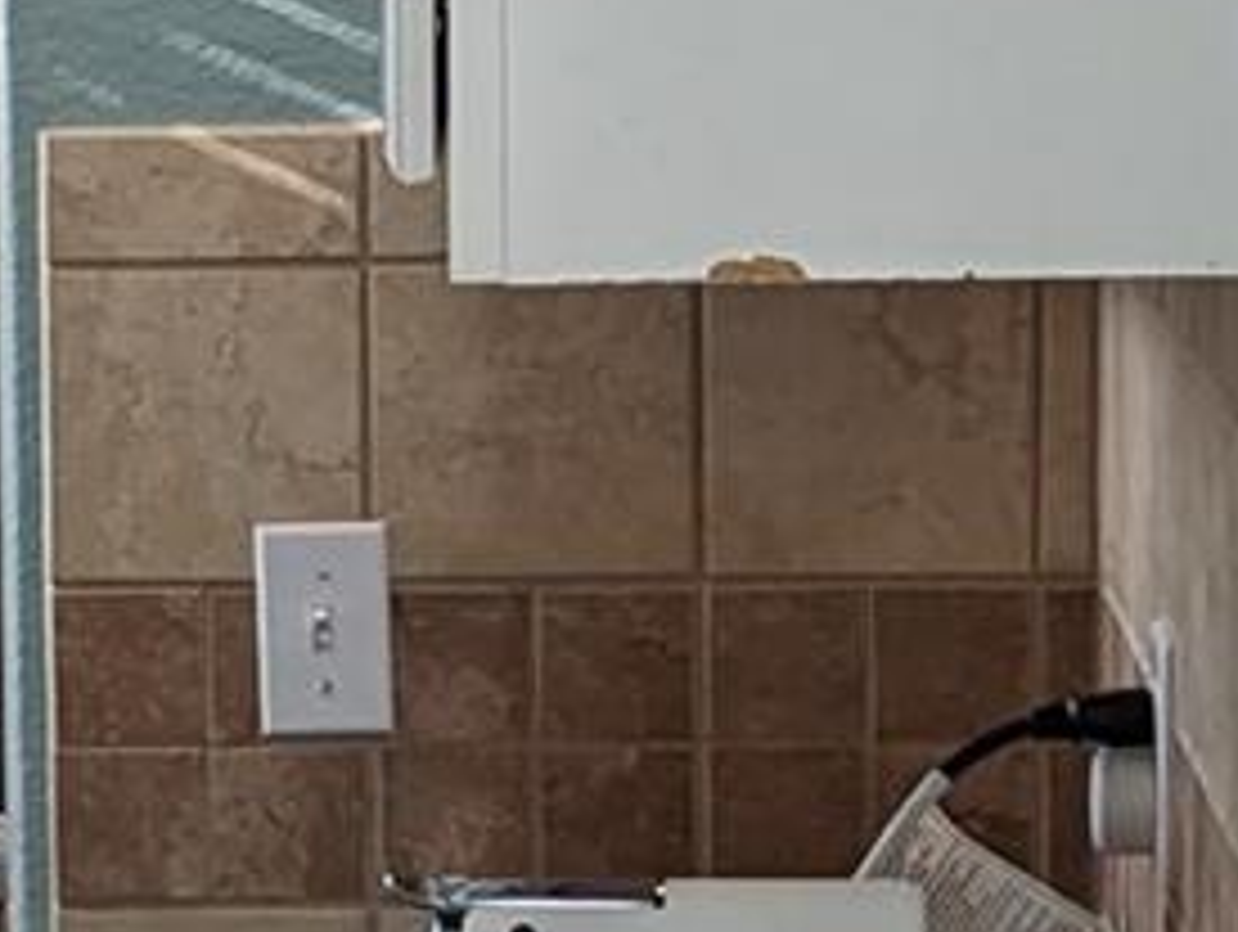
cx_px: -144
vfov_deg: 8.4
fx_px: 6374
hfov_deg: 10.9
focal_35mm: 178
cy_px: 513
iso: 37
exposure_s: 1/24
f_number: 1.85
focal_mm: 6.81
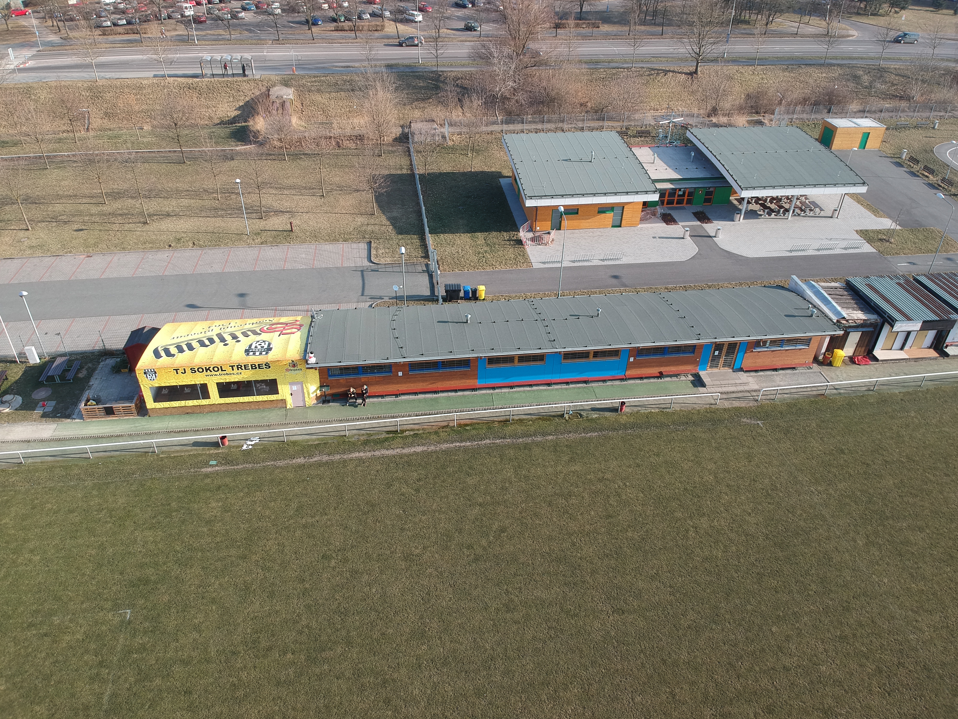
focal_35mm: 25
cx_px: 479
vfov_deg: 54.9
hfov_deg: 69.4
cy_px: 360
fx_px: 692
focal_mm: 4.49
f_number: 2.6
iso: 100
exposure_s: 1/320
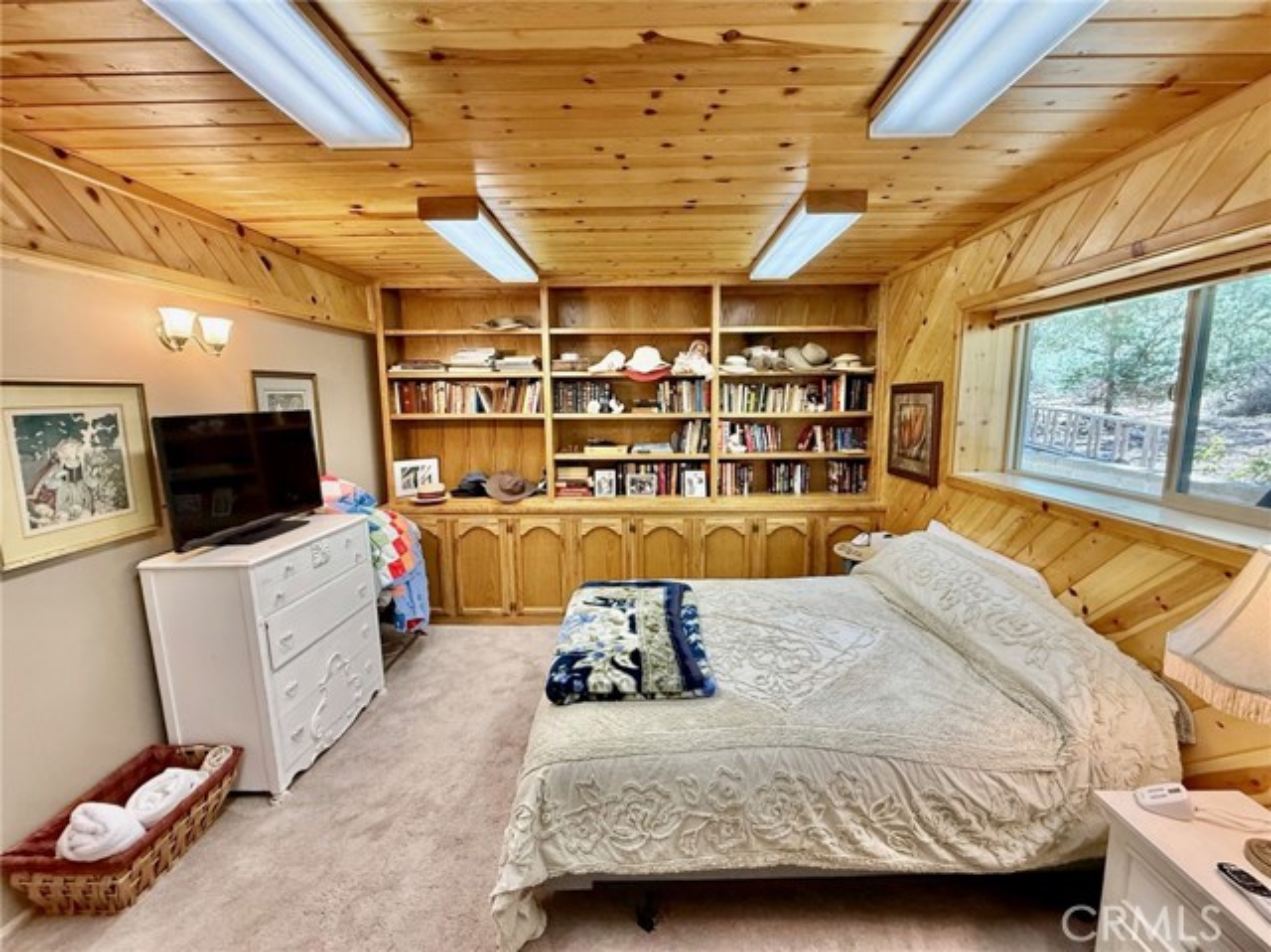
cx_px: 636
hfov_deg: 102.1
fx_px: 514
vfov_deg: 85.6
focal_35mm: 14
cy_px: 476
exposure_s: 1/60
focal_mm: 2.22
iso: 320
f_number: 2.2
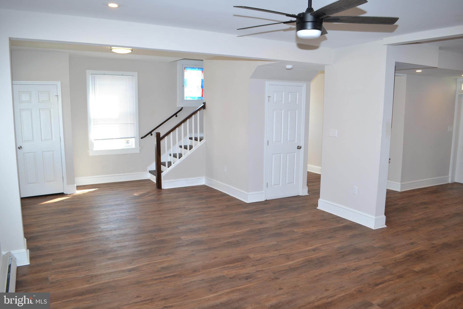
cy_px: 154
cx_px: 232
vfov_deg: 47.9
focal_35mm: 27
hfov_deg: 67.4
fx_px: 347
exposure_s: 1/100
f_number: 5
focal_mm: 18
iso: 400
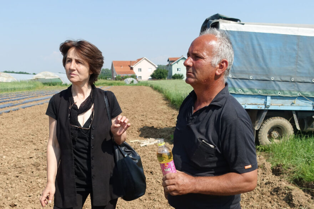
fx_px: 218
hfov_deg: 71.5
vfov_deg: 51.3
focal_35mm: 25
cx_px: 157
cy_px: 104
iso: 125
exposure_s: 1/200
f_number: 2.8
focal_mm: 9.2
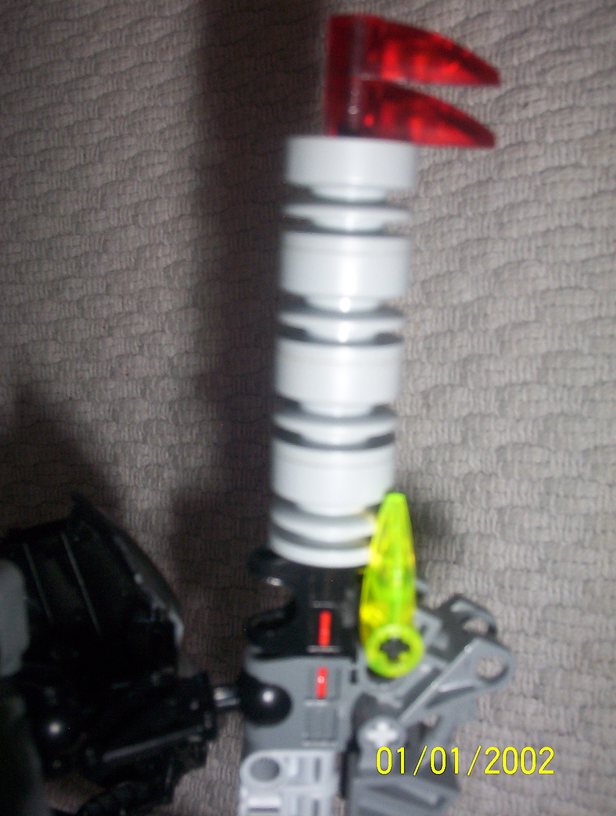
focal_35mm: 39
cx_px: 308
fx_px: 922
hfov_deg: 37.0
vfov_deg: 47.8
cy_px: 408
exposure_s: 1/30
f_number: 4.5
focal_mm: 6
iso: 140
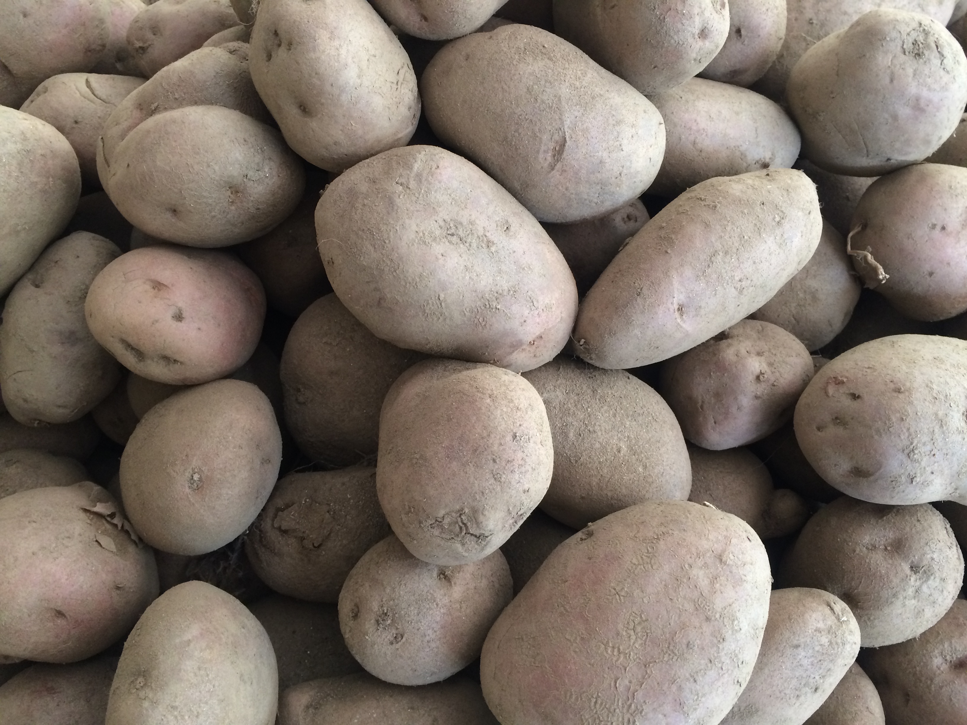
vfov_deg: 48.2
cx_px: 484
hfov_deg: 61.7
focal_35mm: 29
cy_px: 362
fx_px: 810
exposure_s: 1/33
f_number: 2.2
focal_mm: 4.15
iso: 80
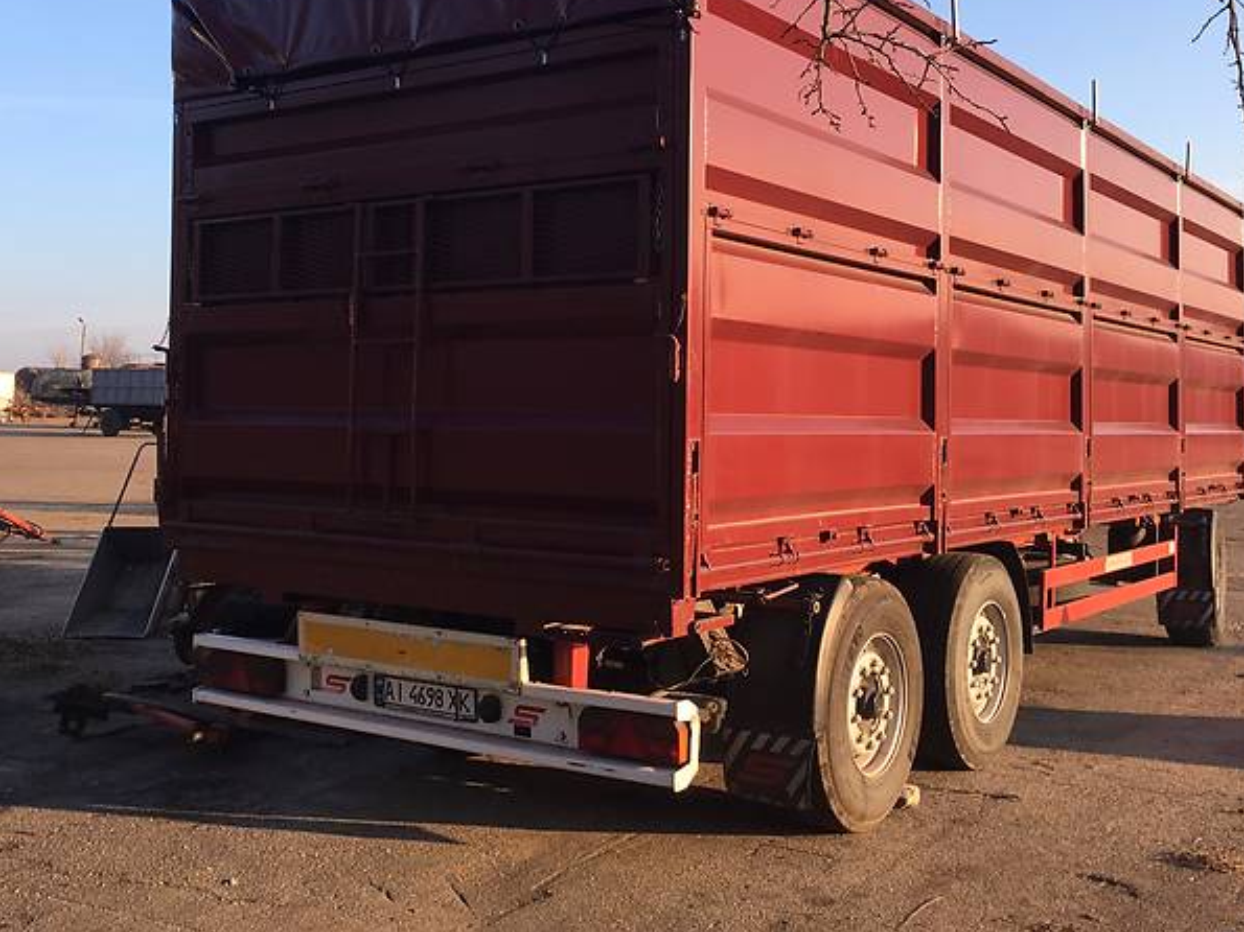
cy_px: 362
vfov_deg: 36.6
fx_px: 1401
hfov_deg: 47.9
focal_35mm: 39
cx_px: 600
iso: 25
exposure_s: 1/472
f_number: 2.2
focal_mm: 4.2
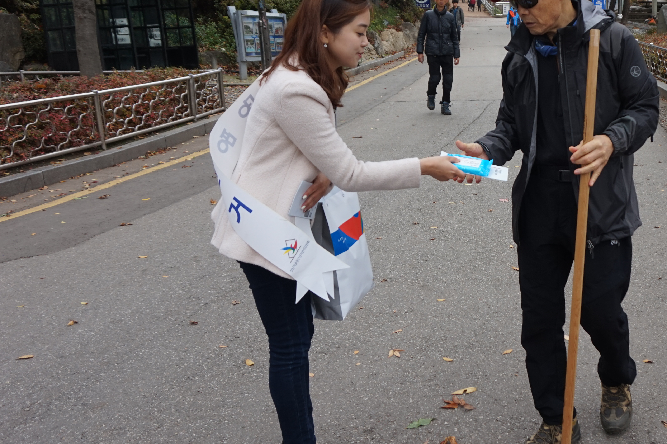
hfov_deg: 45.6
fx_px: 759
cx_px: 507
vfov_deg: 32.6
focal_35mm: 41
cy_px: 194
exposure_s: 1/160
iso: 160
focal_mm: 16
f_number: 4
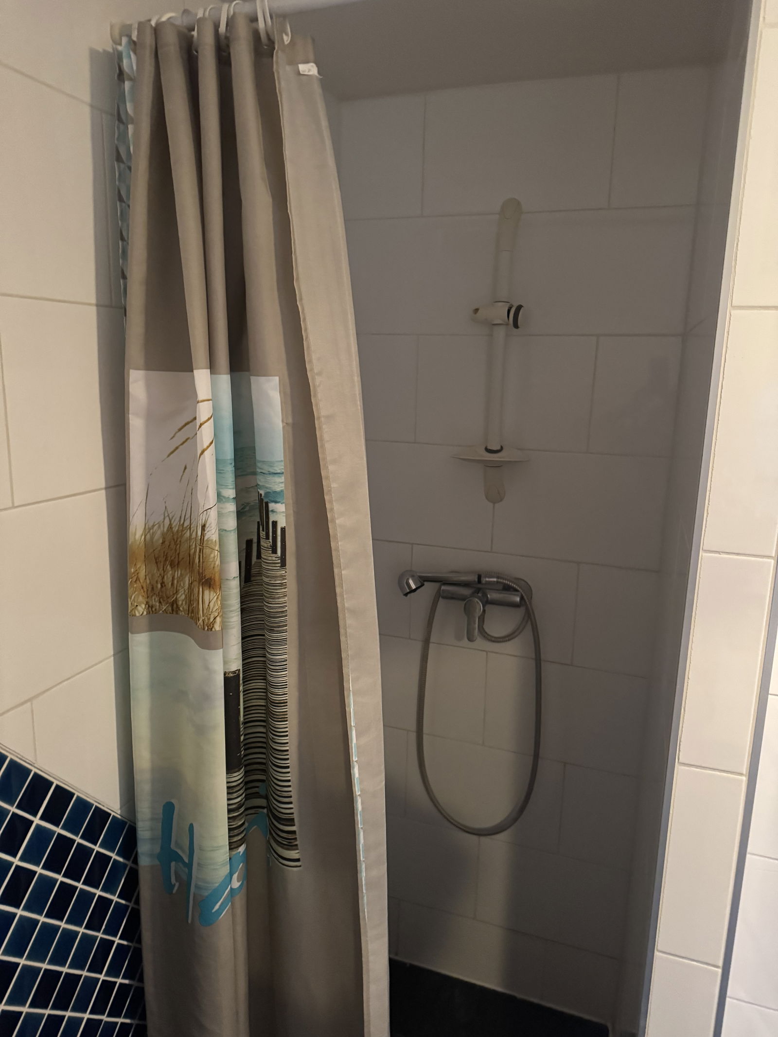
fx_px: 719
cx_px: 389
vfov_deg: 71.6
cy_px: 518
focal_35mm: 24
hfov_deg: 56.8
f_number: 1.78
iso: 1000
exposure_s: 1/33
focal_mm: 6.76
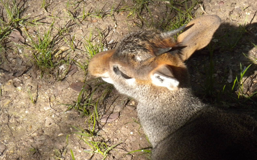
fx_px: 1772
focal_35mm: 253
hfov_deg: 8.3
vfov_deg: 5.2
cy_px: 75
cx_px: 129
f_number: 5.2
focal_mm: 42.1
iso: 400
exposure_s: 1/1062
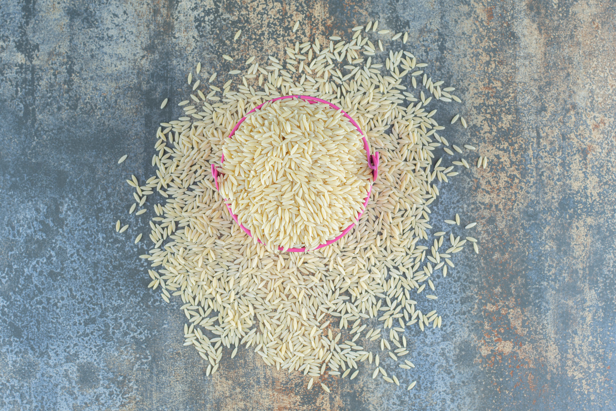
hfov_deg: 27.0
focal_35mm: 75
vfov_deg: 18.2
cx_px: 308
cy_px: 206
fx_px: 1283
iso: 100
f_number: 8
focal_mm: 50
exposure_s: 1/100
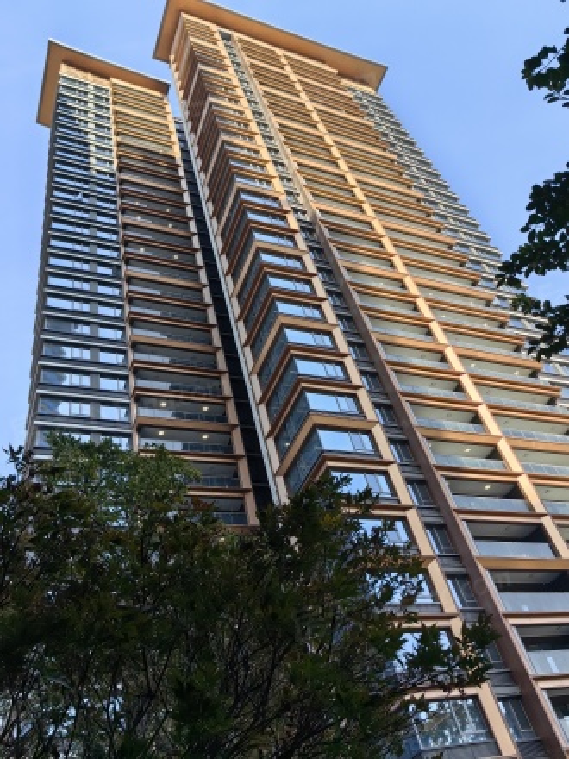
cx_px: 284
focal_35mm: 30
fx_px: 657
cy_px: 380
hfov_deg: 46.8
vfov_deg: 60.0
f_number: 2
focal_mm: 5.75
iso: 50
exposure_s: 1/1969
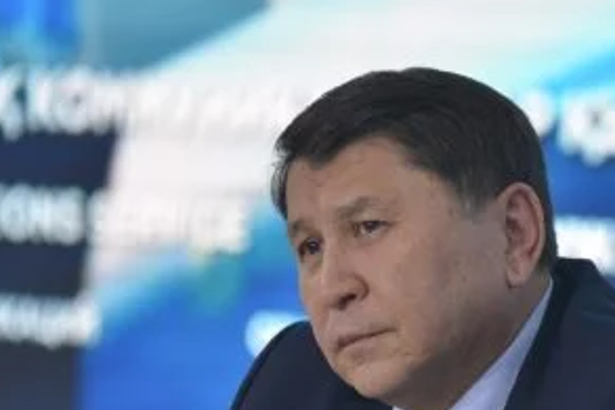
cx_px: 439
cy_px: 361
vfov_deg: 2.7
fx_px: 8758
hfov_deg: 4.0
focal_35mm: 513
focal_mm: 200
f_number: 3.2
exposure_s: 1/250
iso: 800
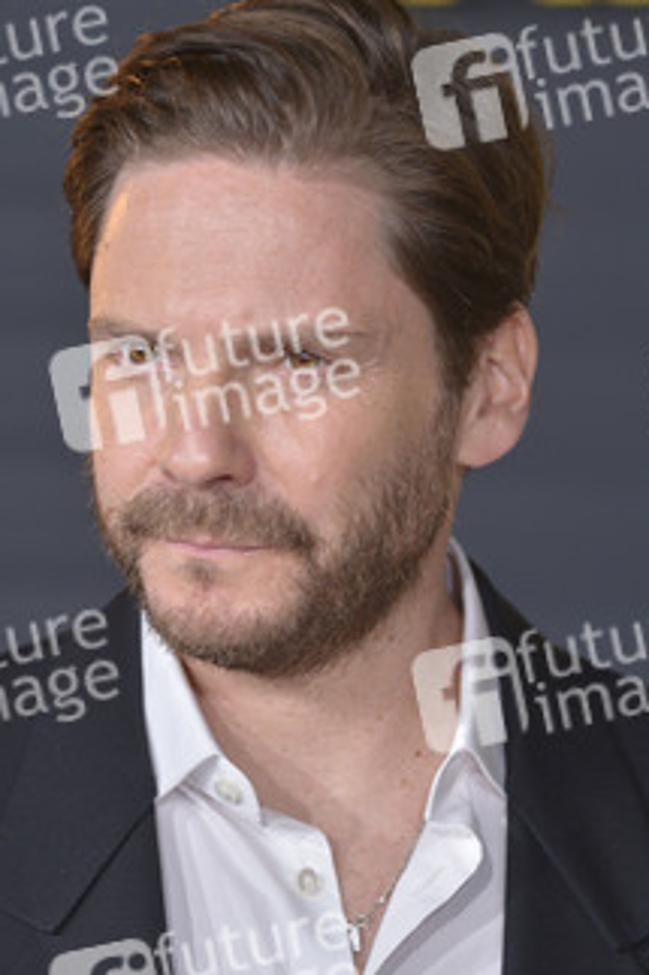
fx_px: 10070
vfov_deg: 5.5
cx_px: 294
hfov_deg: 3.7
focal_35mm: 372
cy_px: 531
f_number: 5.6
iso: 400
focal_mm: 300
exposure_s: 1/500
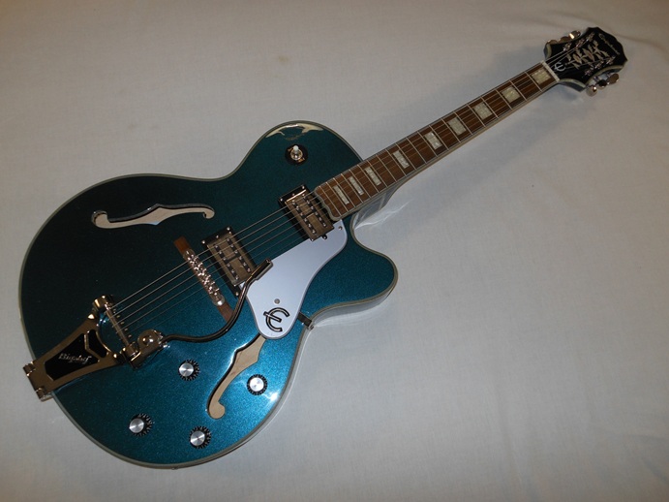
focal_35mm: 25
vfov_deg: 54.9
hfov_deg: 69.4
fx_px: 483
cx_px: 334
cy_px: 251
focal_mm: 4.5
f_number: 3.2
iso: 80
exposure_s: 1/25
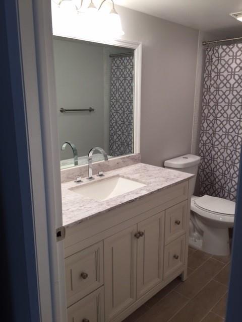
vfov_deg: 61.7
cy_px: 161
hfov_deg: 48.2
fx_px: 270
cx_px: 121
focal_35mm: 29
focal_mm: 4.15
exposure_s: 1/60
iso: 40
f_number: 2.2
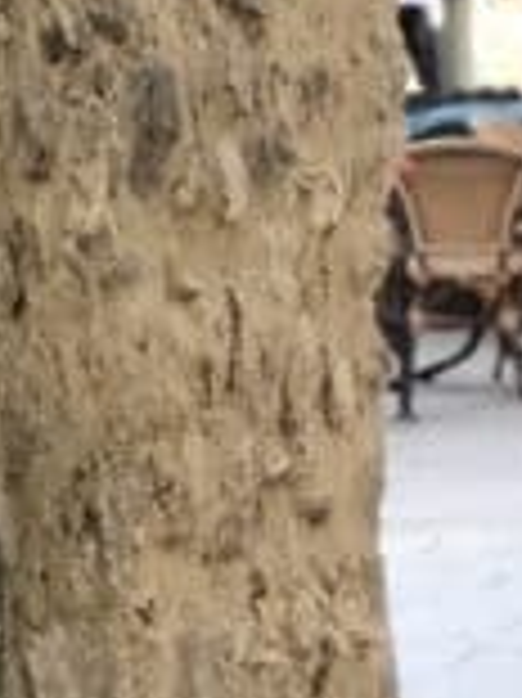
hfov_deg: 3.7
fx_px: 7893
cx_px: 1629
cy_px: 399
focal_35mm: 392
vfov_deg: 5.1
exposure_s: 1/60
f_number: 2.8
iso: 40
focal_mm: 6.6
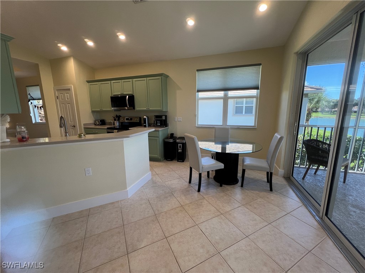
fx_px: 137
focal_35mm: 13
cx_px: 182
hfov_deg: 106.2
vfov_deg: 89.9
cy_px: 136
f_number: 1.8
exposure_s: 1/120
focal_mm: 1.57
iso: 100
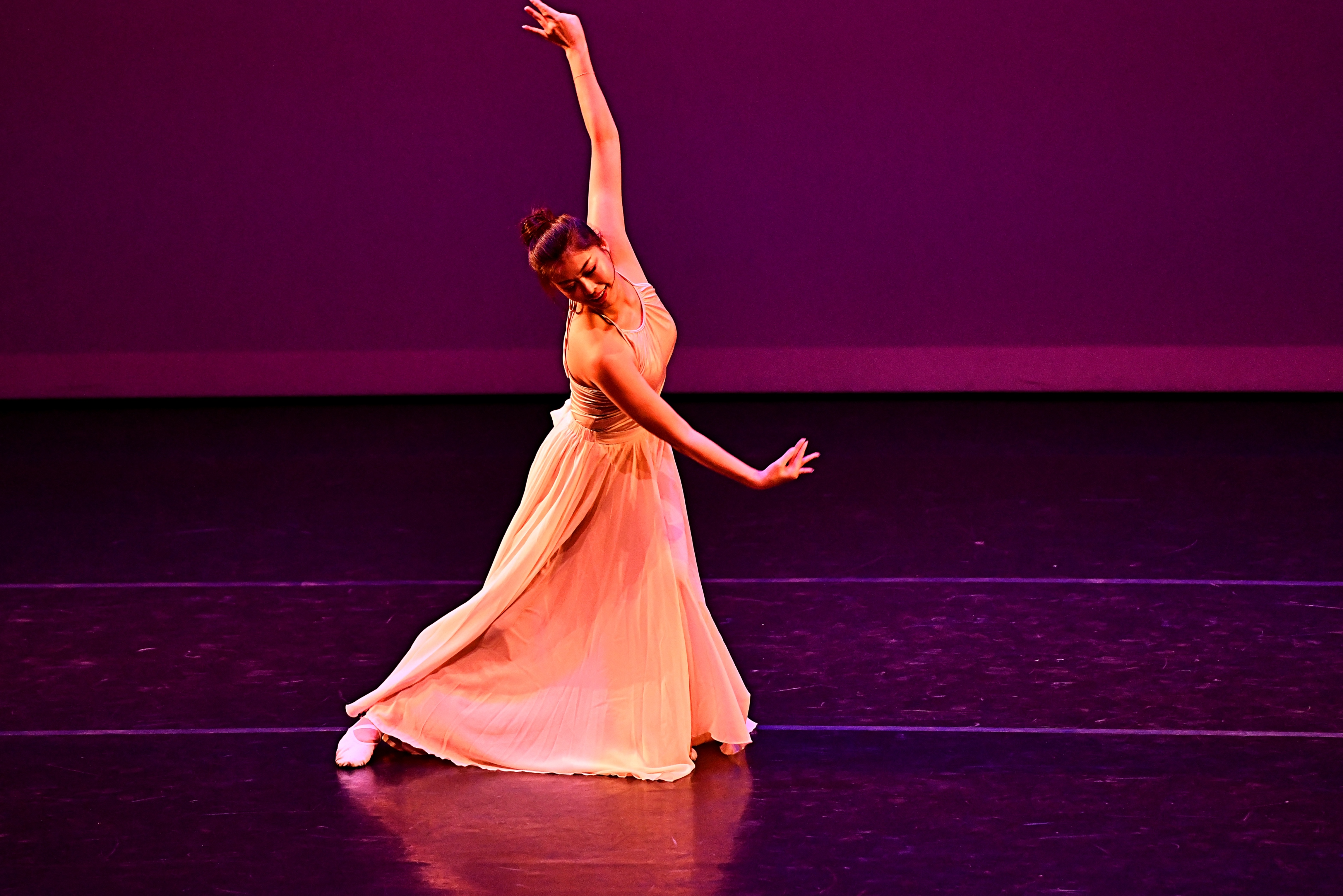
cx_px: 769
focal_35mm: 245
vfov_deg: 5.6
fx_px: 9139
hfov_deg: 8.4
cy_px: 360
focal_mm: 200
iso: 5000
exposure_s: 1/500
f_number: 4
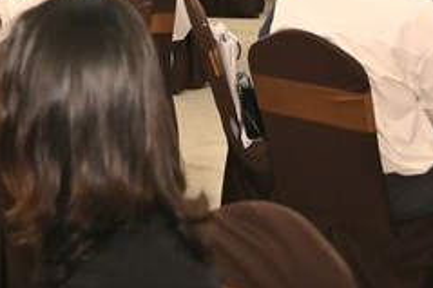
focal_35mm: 128
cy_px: -150
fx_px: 1538
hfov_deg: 16.0
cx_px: 248
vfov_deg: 10.3
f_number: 5
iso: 4000
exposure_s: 1/200
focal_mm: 34
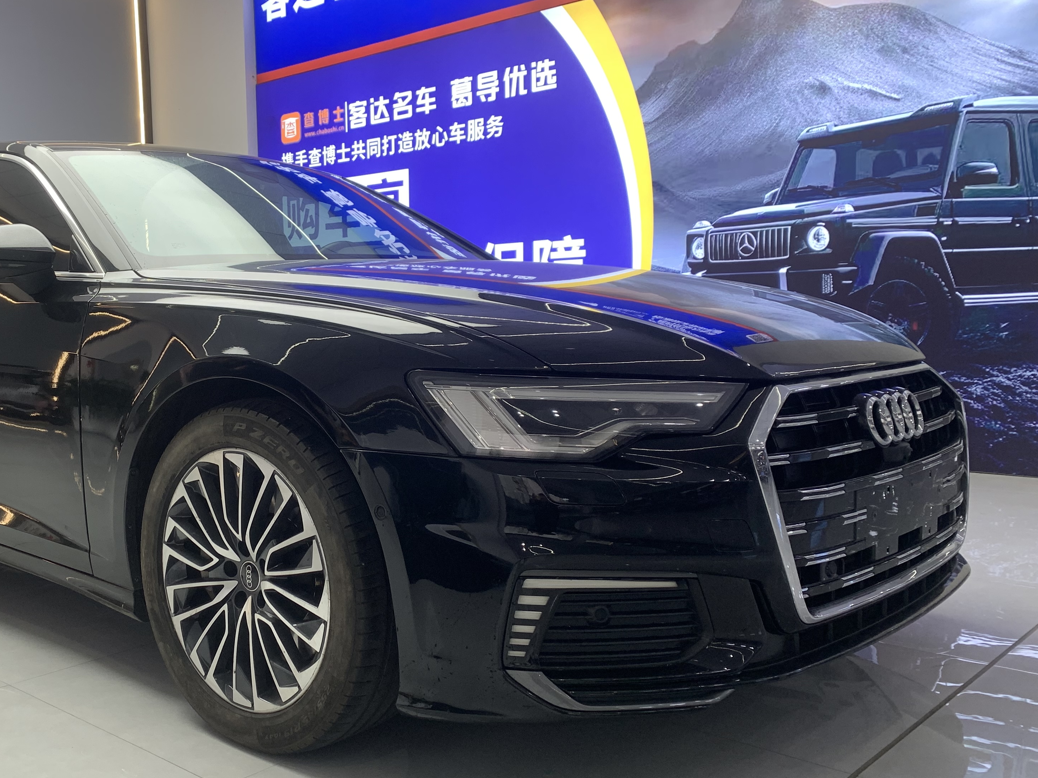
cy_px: 393
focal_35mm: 36
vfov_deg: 39.7
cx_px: 322
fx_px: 1080
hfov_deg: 50.2
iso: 50
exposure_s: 1/100
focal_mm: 4.25
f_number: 1.8
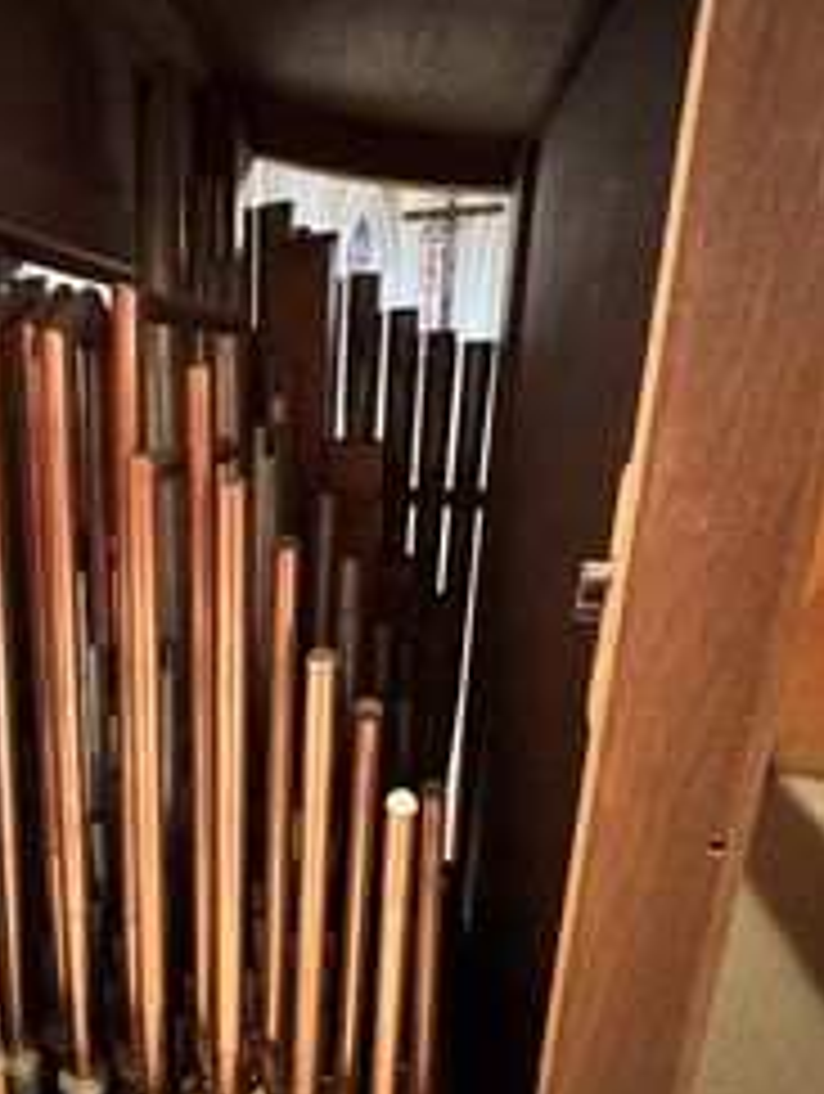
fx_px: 728
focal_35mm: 23
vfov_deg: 73.8
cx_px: 158
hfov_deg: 54.7
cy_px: 572
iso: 1250
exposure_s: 1/33
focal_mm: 2.22
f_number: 2.2
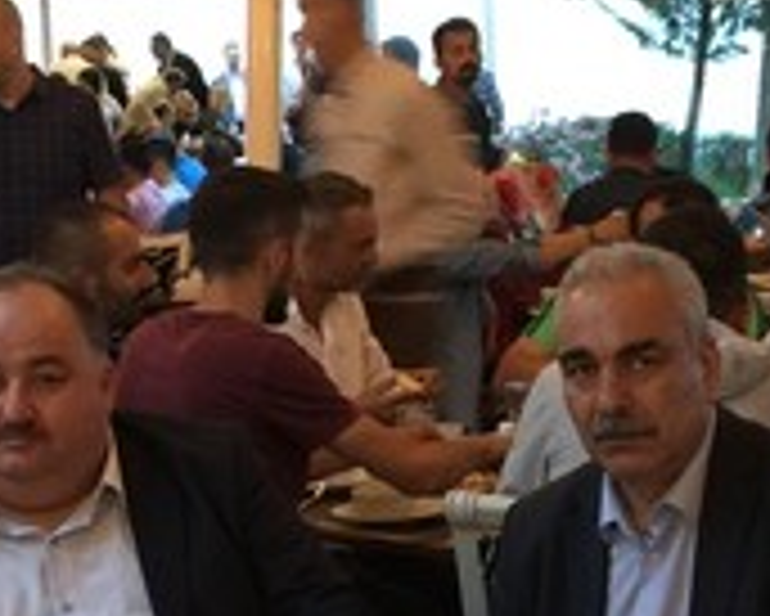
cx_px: 320
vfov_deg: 13.7
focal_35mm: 111
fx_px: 2531
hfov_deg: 17.3
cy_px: 603
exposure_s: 1/4
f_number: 2.2
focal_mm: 4.15
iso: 125
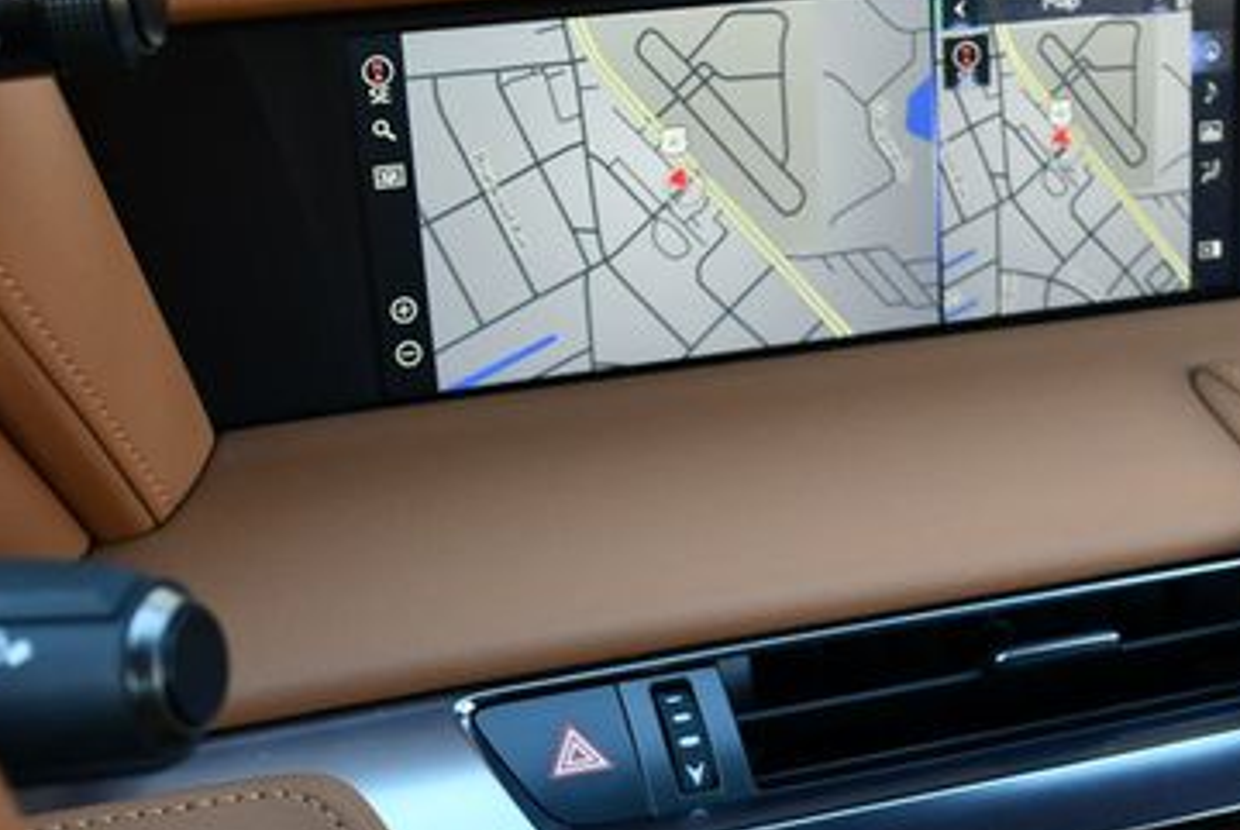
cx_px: 851
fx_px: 2207
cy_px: 548
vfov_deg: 21.2
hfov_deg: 31.1
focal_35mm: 64
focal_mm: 18
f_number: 3.5
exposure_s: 1/250
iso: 640
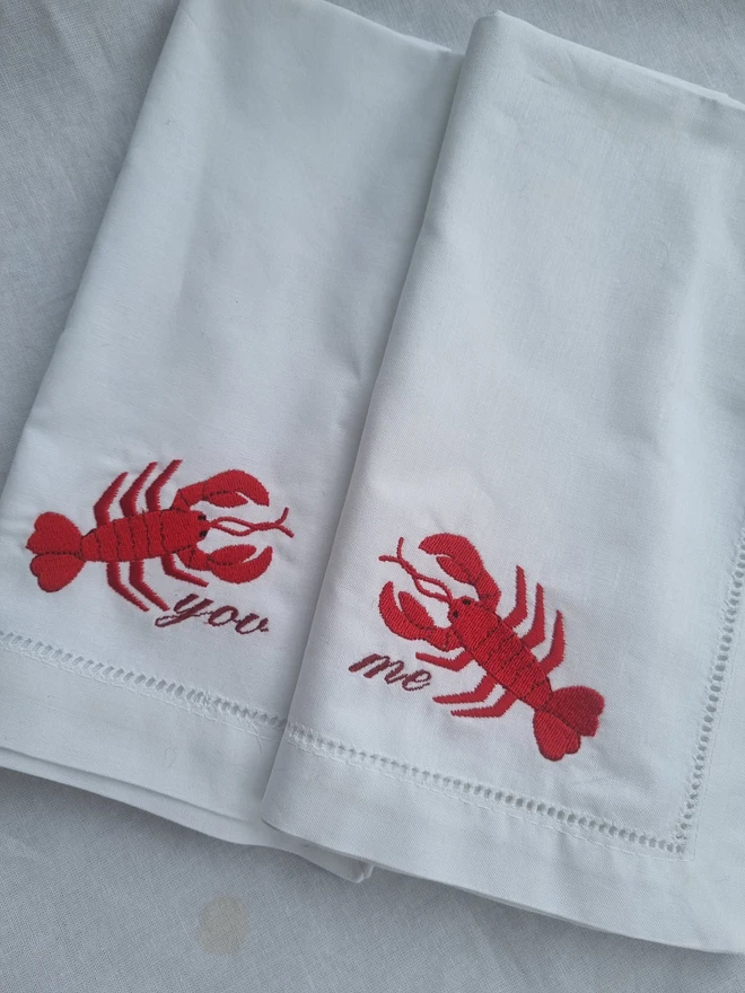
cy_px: 496
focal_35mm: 26
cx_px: 372
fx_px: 746
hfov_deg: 53.1
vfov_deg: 67.3
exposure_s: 1/324
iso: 50
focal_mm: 5.4
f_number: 1.8
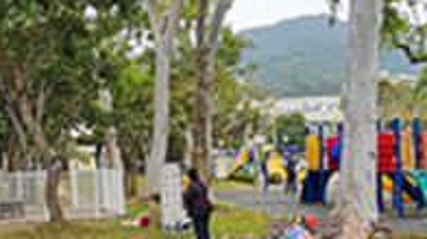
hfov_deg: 28.5
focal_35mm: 74
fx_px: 837
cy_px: 204
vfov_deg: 16.1
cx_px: 148
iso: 50
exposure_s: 1/470
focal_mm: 2.2
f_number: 2.2
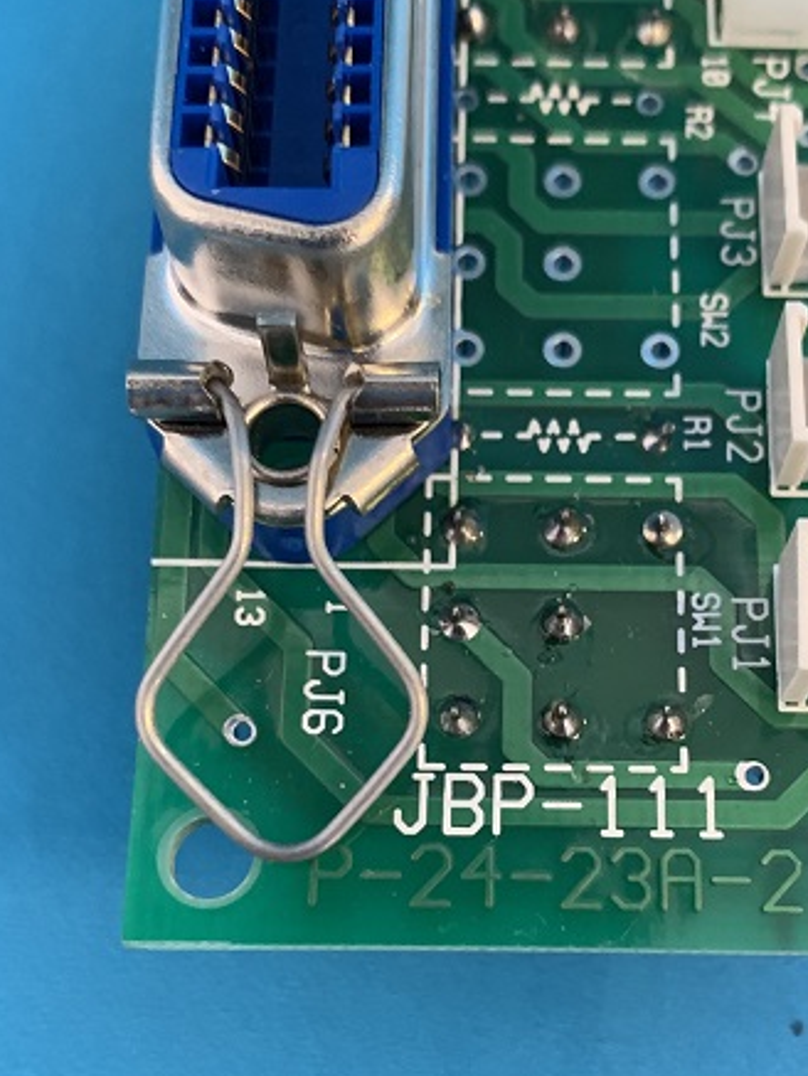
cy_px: 728
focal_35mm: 48
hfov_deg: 30.1
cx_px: 516
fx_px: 1493
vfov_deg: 39.1
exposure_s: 1/50
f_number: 1.8
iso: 250
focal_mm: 4.25
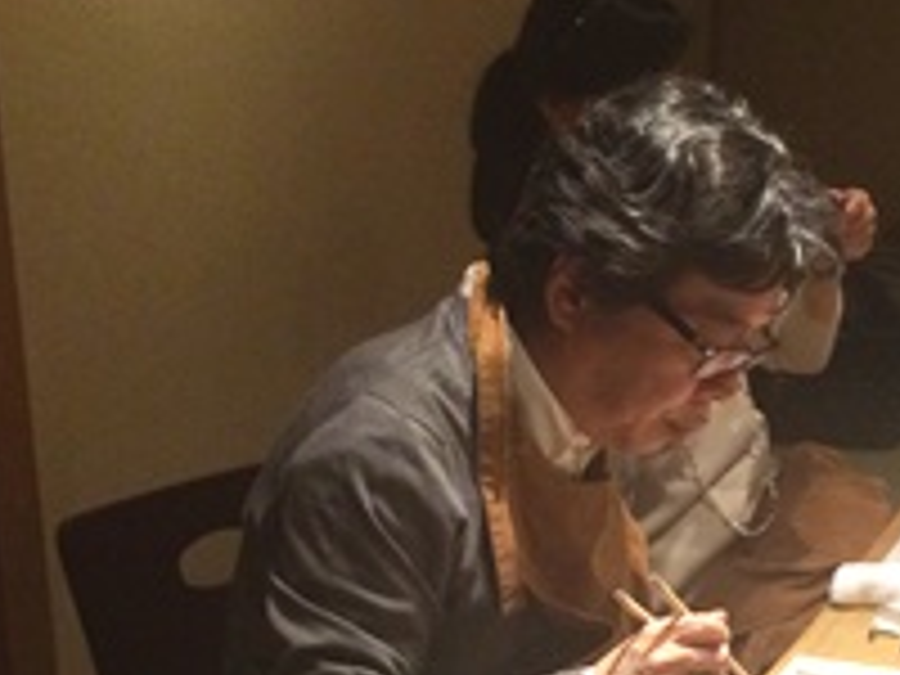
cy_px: 443
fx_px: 1326
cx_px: 727
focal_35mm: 51
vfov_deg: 28.4
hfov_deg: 36.2
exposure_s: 1/30
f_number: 2.2
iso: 250
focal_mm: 4.15
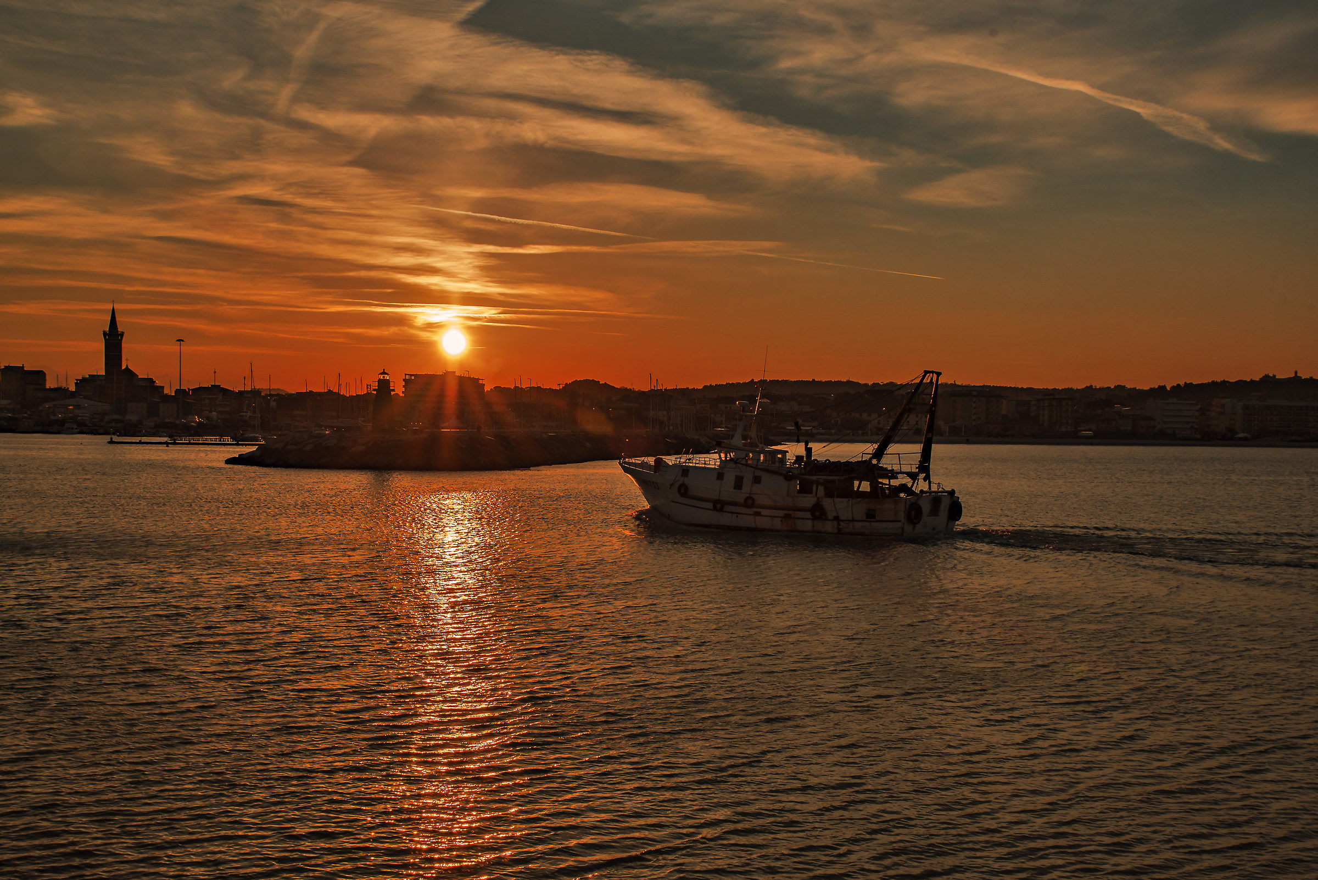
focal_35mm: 35
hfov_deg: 54.4
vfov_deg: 37.9
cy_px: 440
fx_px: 1282
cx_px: 659
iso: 200
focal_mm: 35
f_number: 13
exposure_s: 1/320
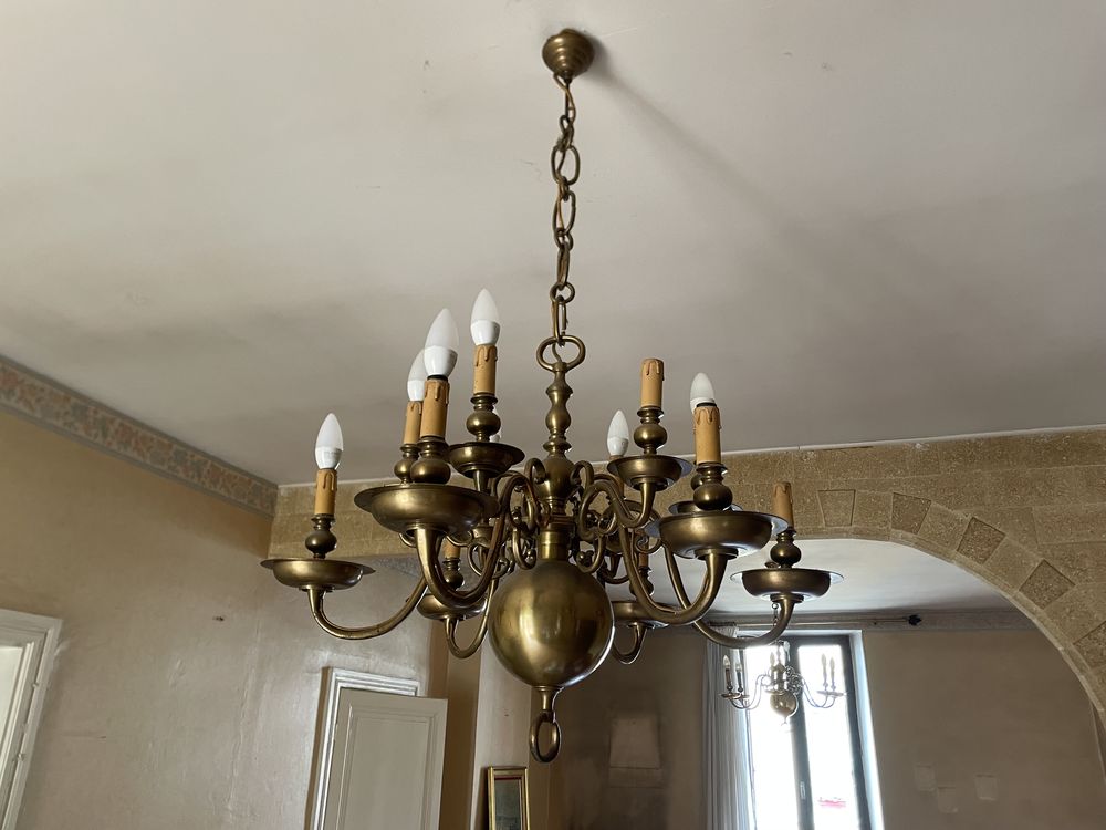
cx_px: 553
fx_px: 831
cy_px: 415
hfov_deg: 67.3
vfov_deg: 53.1
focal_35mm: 26
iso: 160
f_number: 1.6
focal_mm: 4.2
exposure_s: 1/44
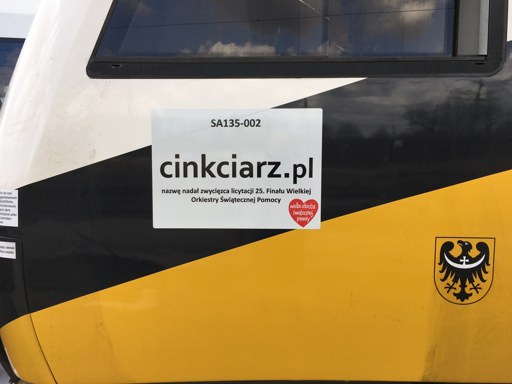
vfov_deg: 48.2
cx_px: 256
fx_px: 429
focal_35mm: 29
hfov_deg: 61.7
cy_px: 192
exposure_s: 1/569
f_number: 2.2
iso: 25
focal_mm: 4.15
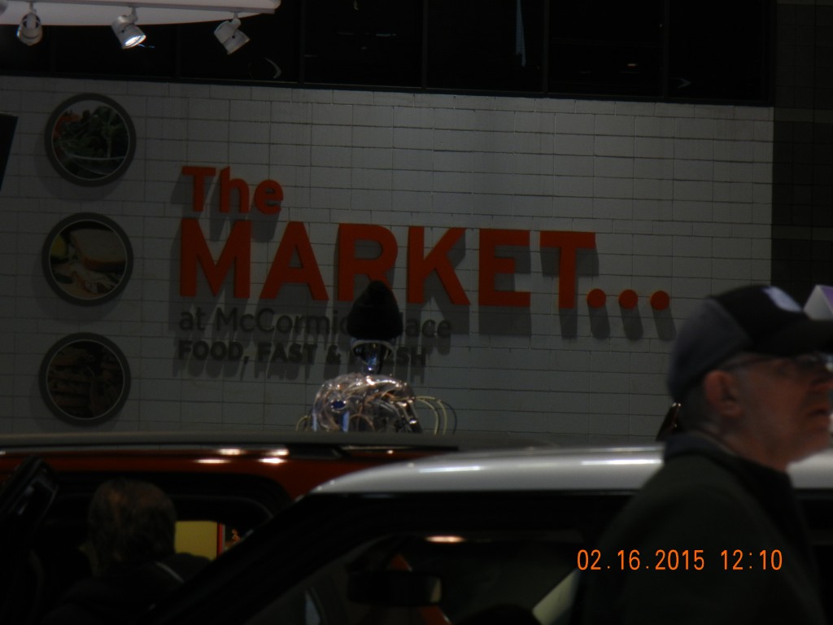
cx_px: 416
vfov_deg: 5.0
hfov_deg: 6.6
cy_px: 312
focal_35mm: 300
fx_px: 7219
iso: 200
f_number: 5.6
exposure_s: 1/60
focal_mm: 54
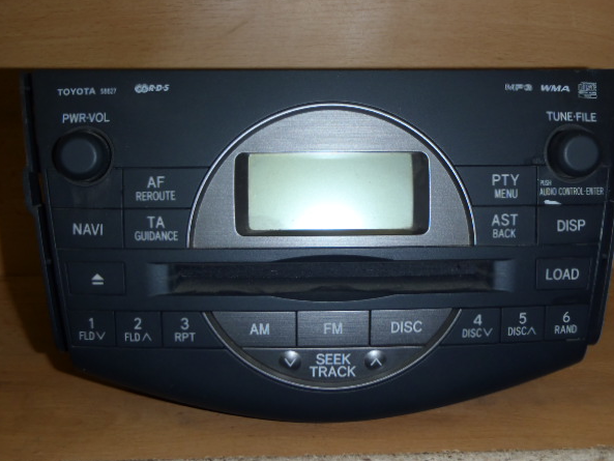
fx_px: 727
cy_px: 219
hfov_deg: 45.8
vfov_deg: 35.1
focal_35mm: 41
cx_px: 304
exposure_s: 1/40
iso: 100
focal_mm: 6.83
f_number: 4.6
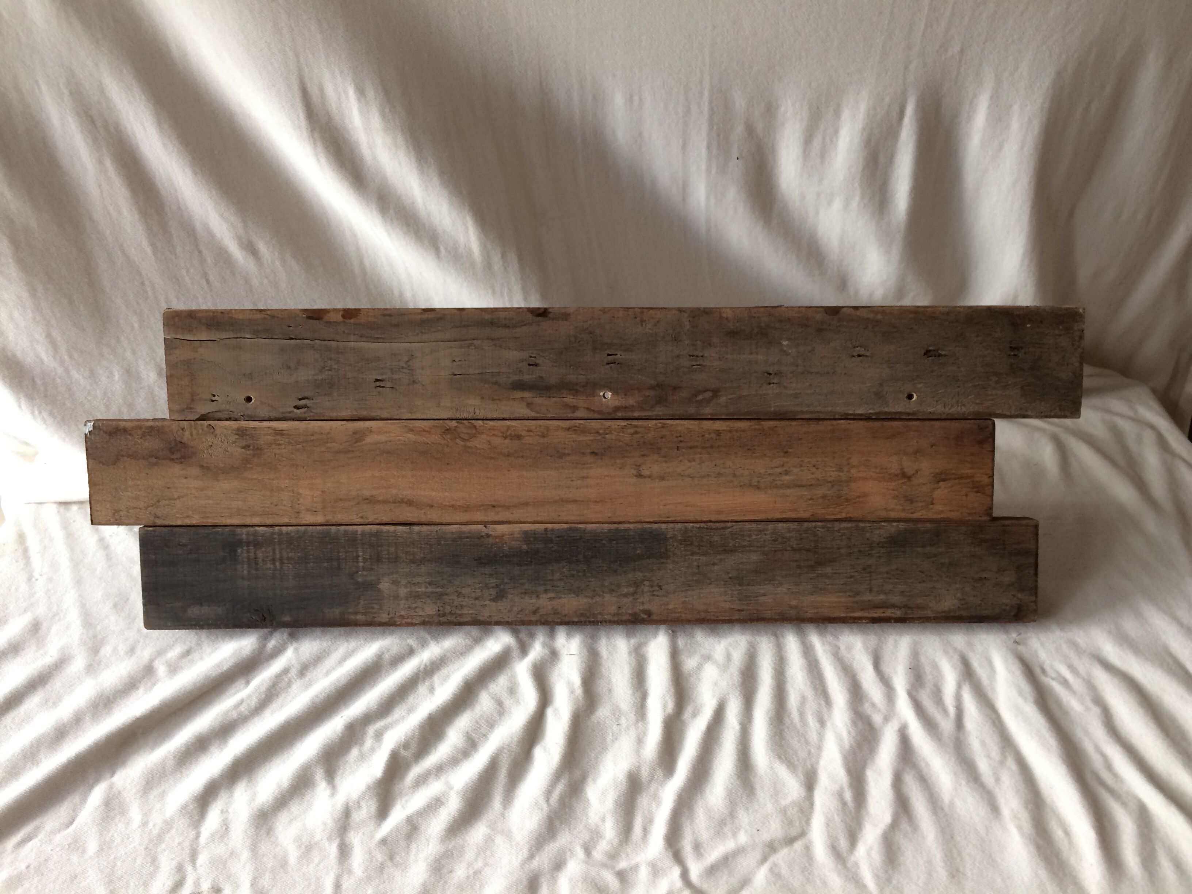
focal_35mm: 29
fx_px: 999
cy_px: 447
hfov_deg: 61.7
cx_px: 596
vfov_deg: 48.2
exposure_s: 1/33
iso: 64
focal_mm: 4.15
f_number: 2.2
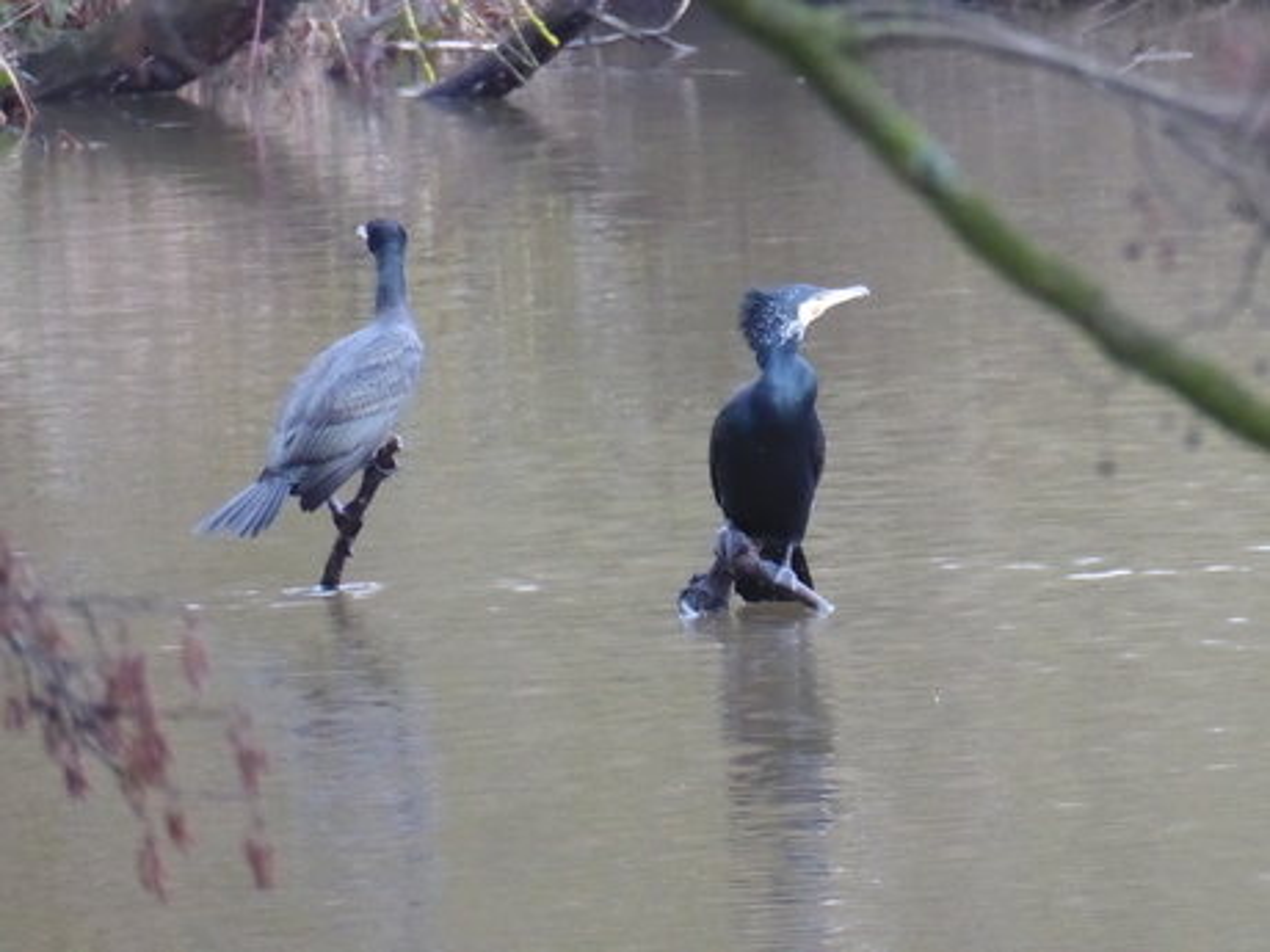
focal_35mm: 800
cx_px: 635
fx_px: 29351
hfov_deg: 2.5
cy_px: 476
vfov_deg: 1.9
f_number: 6.4
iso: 1600
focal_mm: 129
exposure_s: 1/125
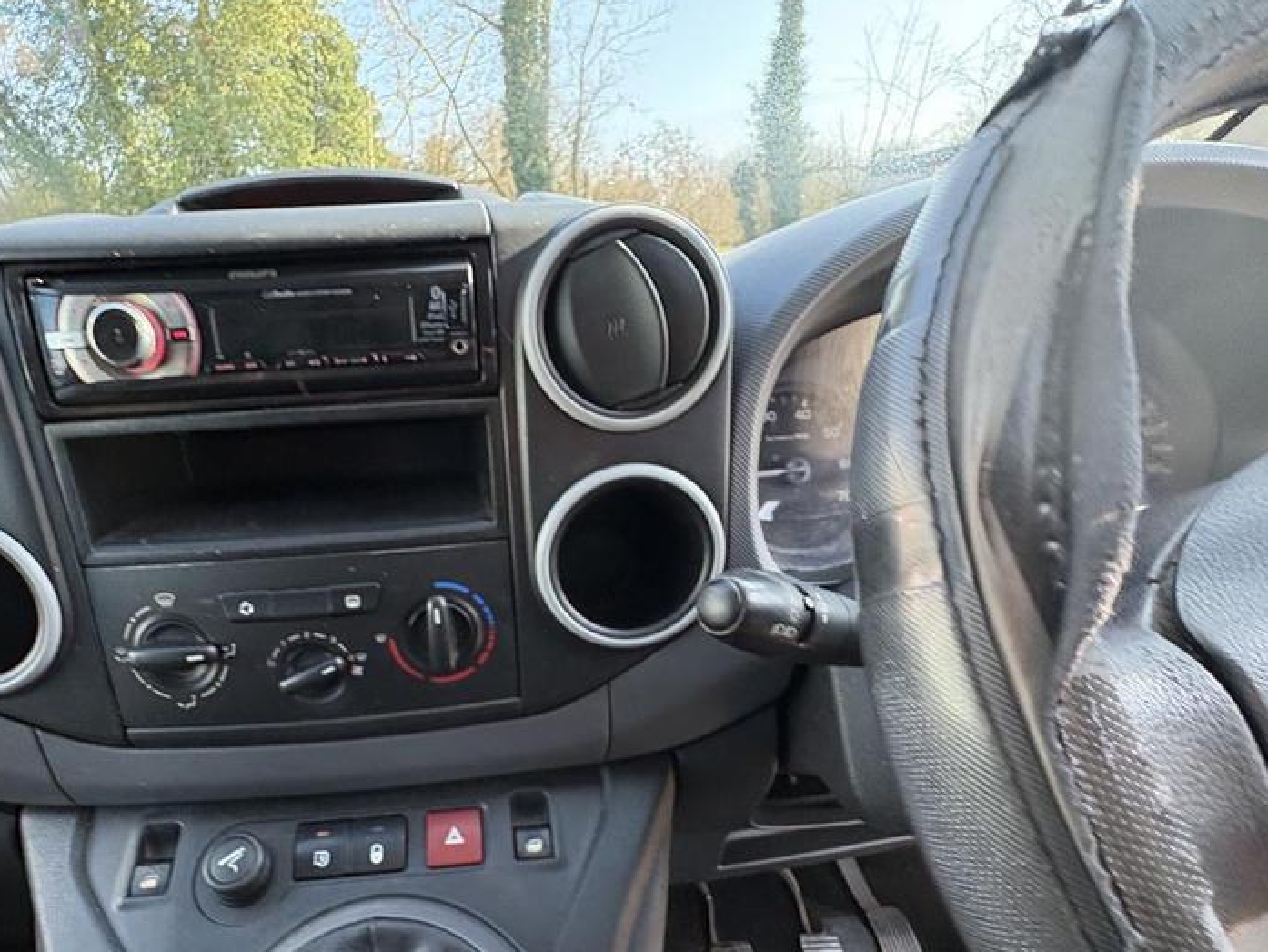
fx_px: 659
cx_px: 513
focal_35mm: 18
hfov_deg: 86.7
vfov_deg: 70.6
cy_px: 588
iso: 200
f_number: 2.2
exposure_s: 1/99
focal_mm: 2.22
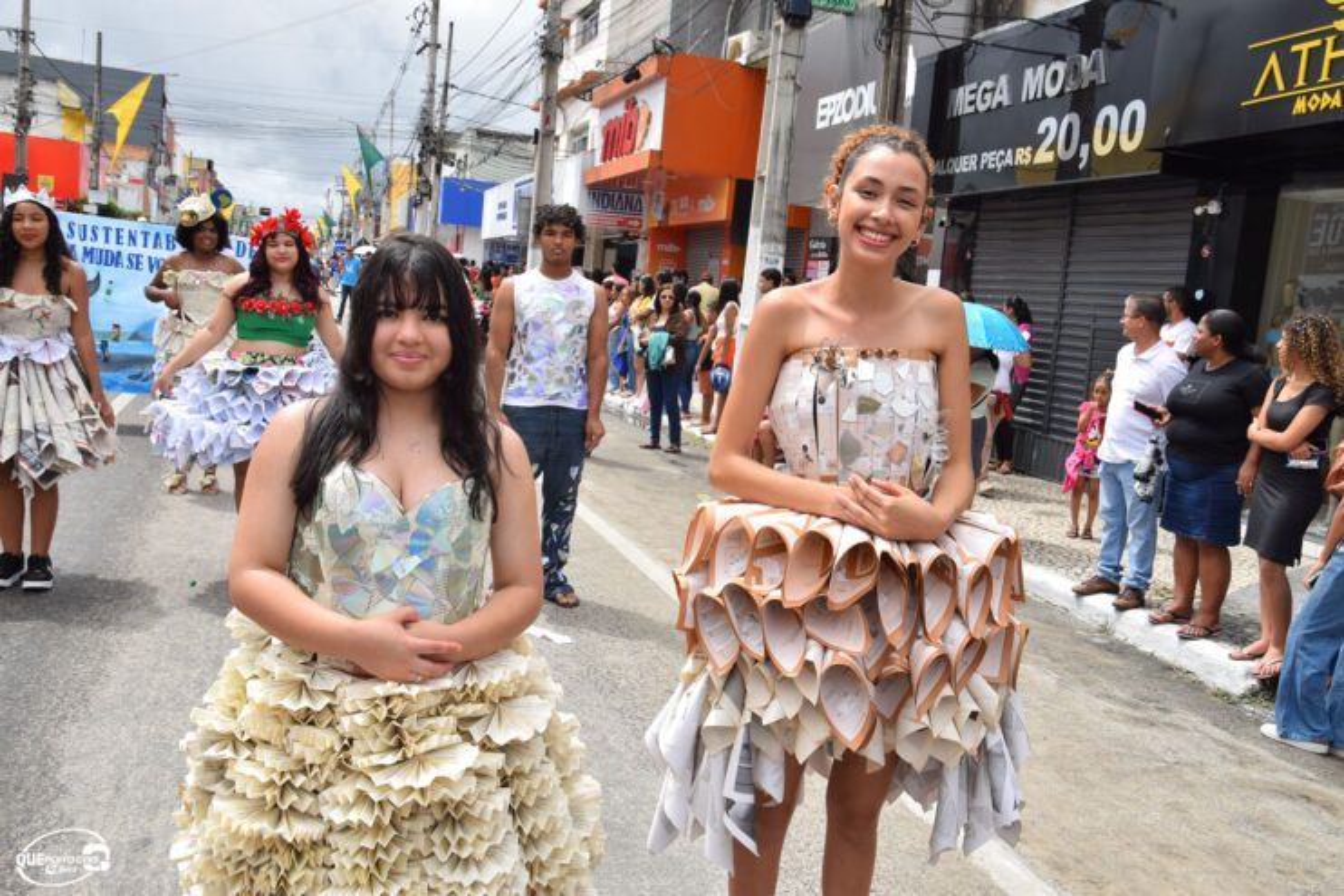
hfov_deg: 53.1
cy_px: 448
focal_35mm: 36
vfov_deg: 36.9
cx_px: 672
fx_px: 1344
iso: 200
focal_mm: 24
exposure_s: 1/400
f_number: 10
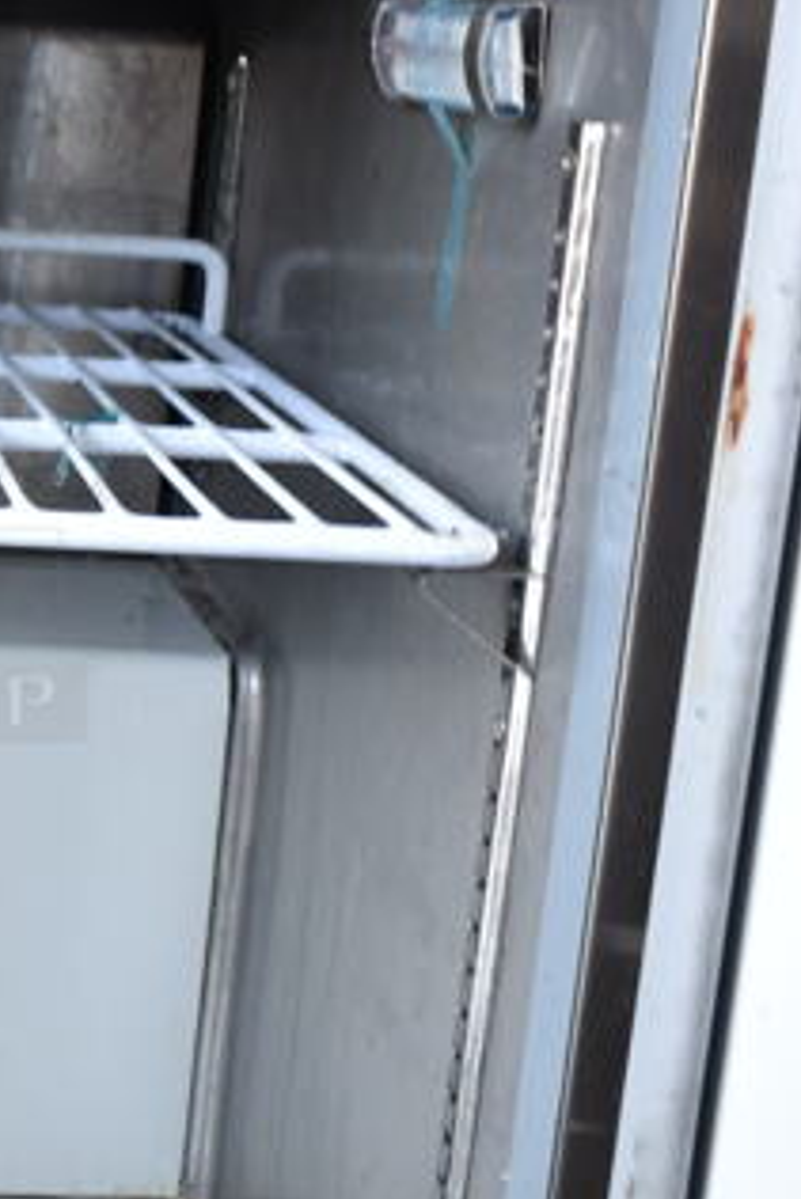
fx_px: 2600
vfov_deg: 26.0
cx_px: -334
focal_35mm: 78
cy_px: 544
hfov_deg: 16.3
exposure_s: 1/30
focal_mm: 18
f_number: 3.5
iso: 360
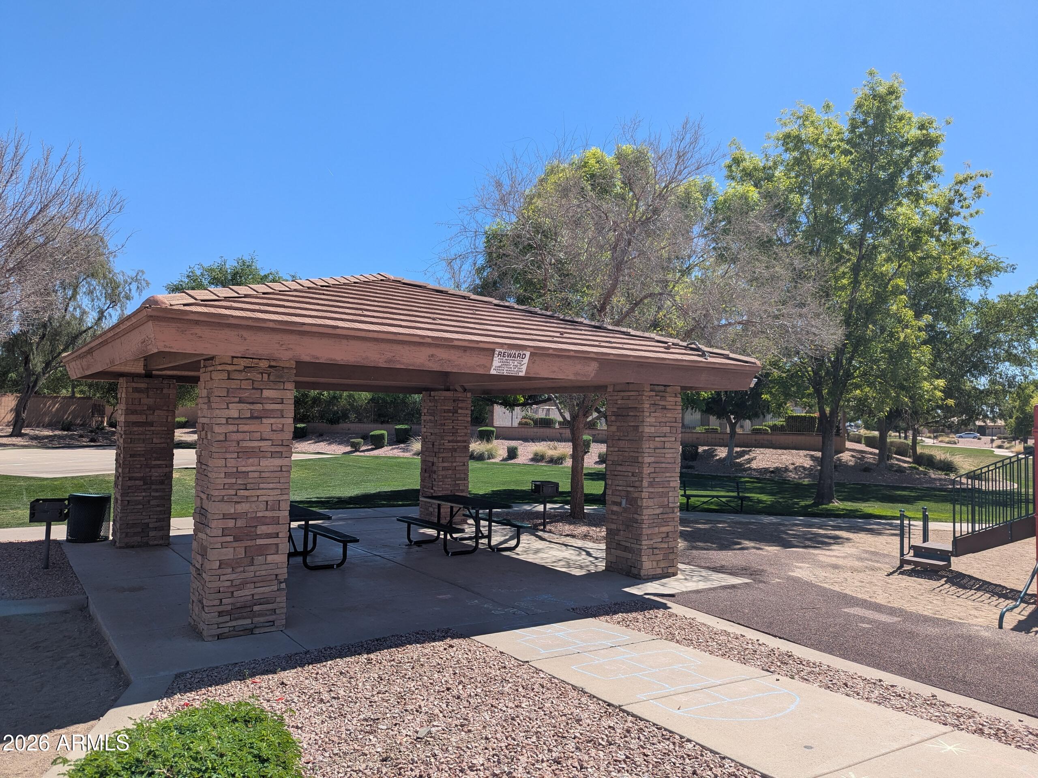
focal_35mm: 24
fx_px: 720
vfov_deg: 56.8
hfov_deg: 71.6
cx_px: 519
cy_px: 389
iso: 42
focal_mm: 6.81
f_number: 1.85
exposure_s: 1/1742
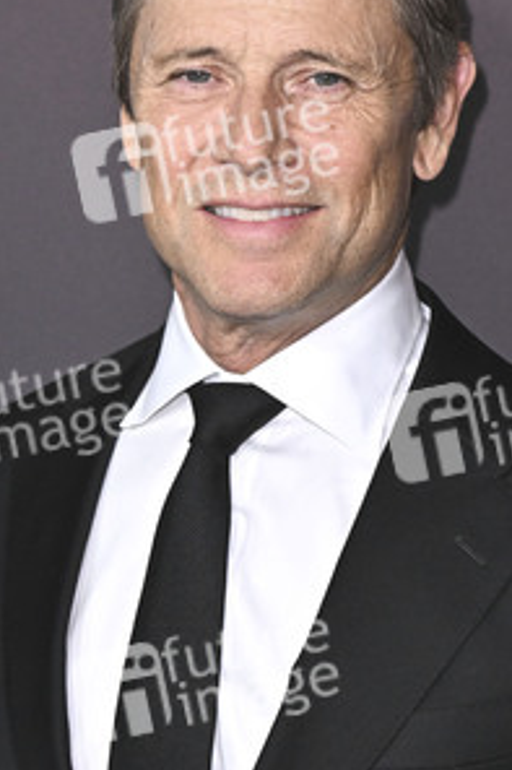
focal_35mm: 154
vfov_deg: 13.3
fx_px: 3289
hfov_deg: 8.9
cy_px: 291
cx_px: 281
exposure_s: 1/320
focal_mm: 76
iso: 2000
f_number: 5.6
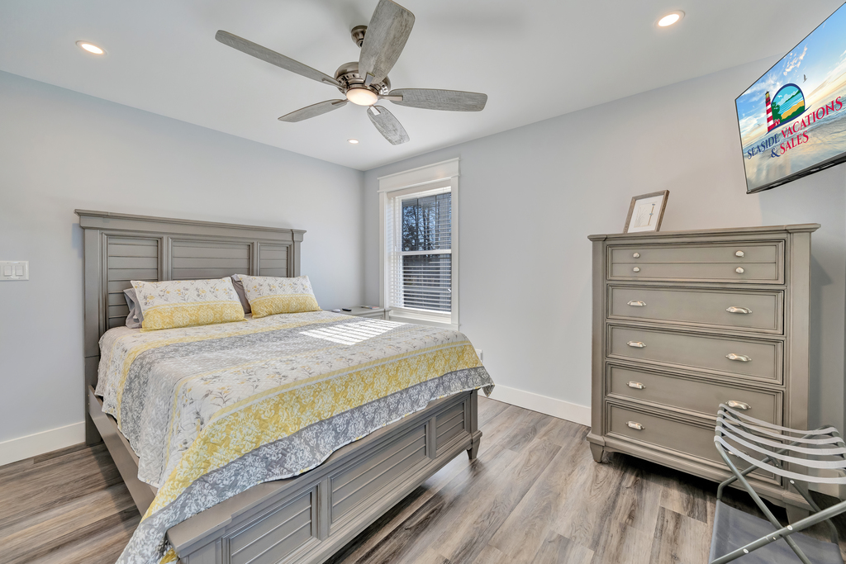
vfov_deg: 85.4
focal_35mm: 13
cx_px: 423
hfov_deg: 108.3
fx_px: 306
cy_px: 282
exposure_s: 1/30
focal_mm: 13
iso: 320
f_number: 8
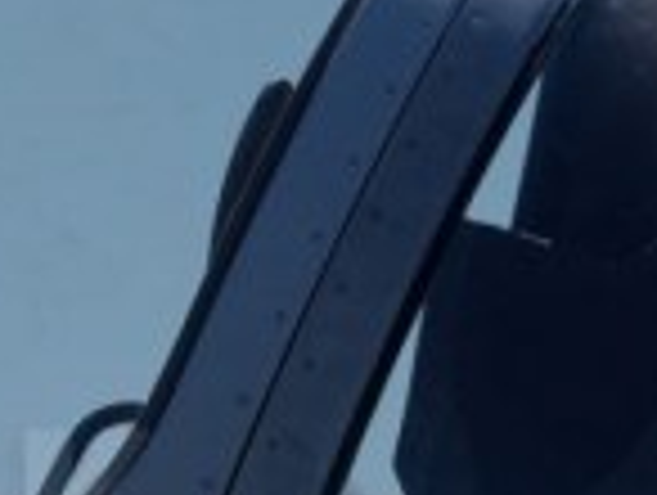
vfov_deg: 1.0
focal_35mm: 1495
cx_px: 400
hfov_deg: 1.3
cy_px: 639
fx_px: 28421
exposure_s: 1/500
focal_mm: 190
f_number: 8
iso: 100
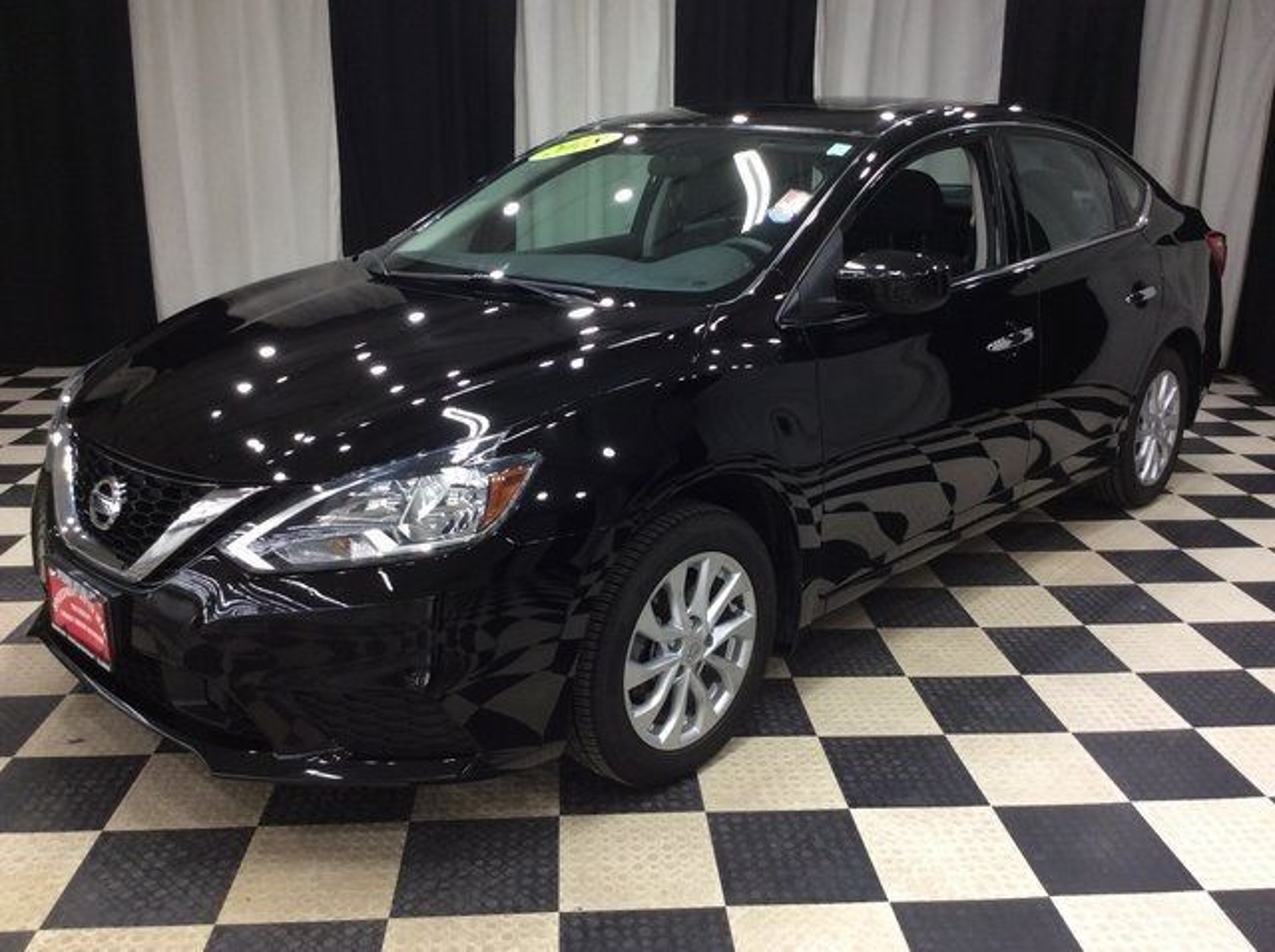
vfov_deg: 44.1
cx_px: 638
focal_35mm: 32
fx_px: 1177
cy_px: 476
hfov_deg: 56.9
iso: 50
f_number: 2.4
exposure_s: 1/24
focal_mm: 3.3
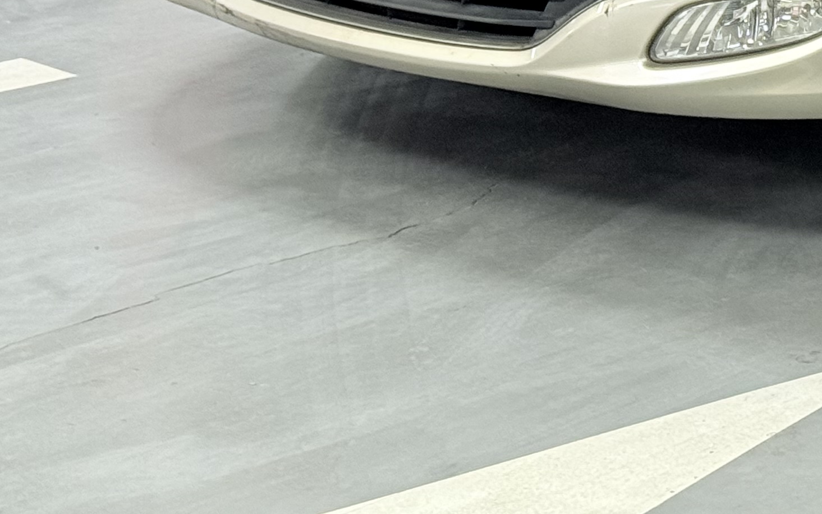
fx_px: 3137
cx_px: 1077
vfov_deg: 9.1
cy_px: -333
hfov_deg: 14.3
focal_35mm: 140
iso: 200
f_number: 1.78
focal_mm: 6.76
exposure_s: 1/50
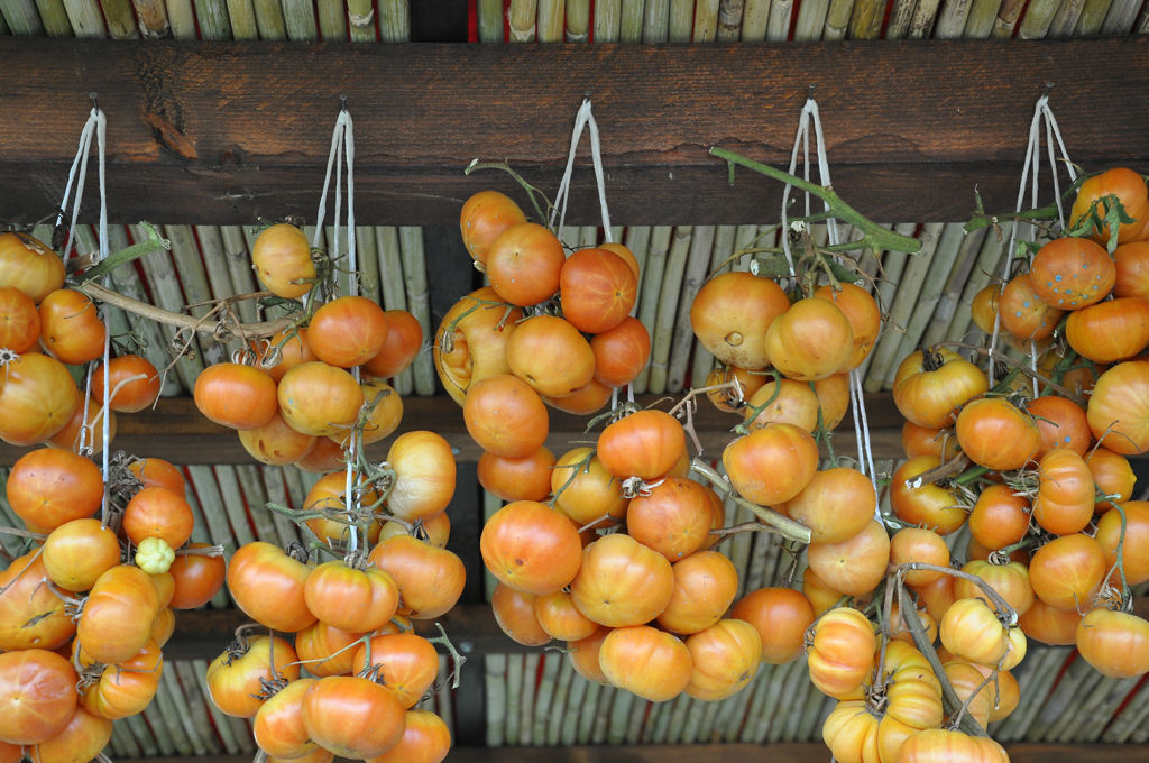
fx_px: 2295
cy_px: 382
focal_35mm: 72
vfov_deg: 18.9
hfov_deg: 28.1
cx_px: 574
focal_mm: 48
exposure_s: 1/60
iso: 800
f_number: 8
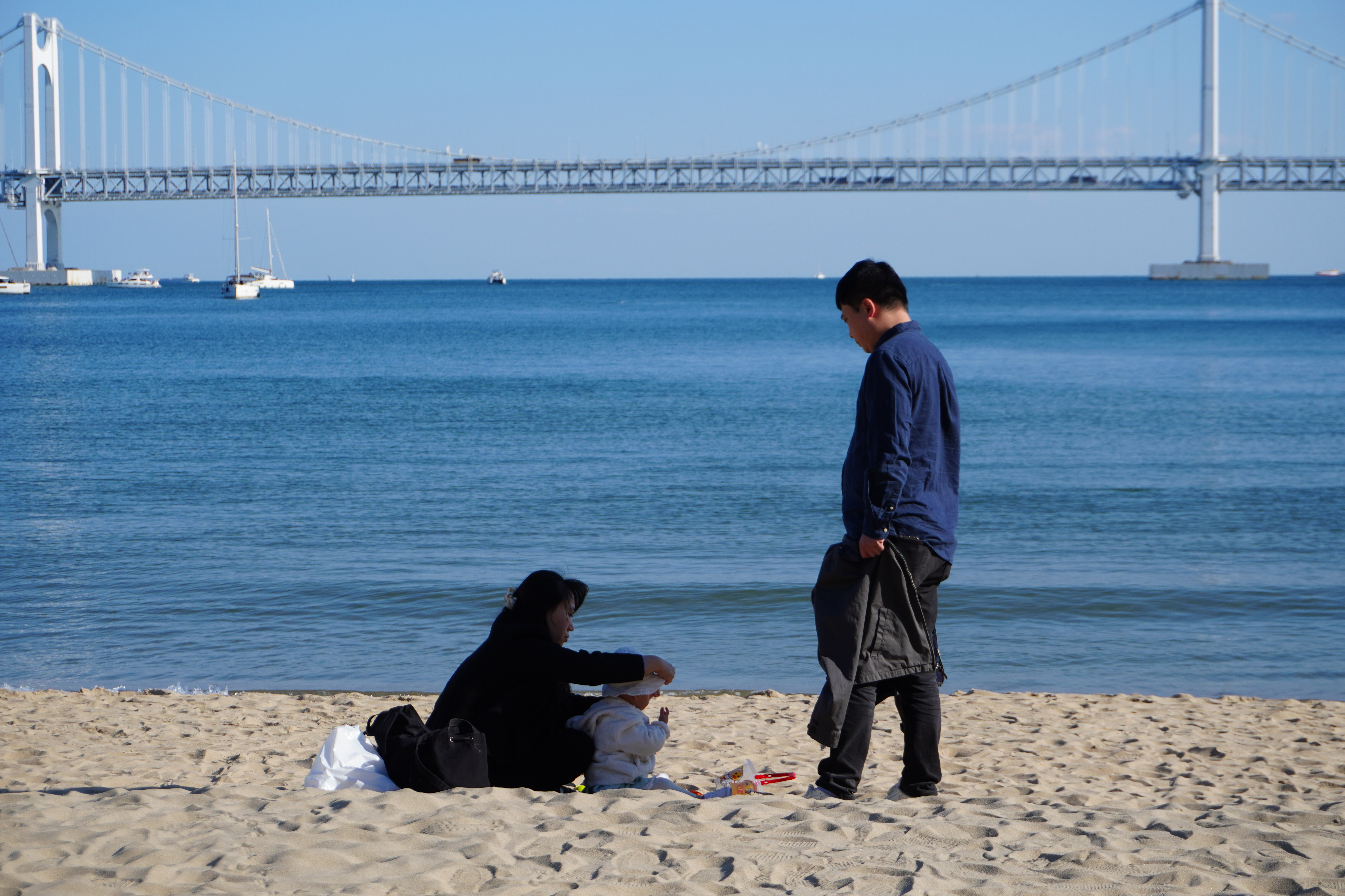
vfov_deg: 18.2
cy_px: 448
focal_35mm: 75
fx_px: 2802
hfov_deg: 27.0
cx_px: 672
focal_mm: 50
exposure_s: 1/640
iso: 100
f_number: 5.6
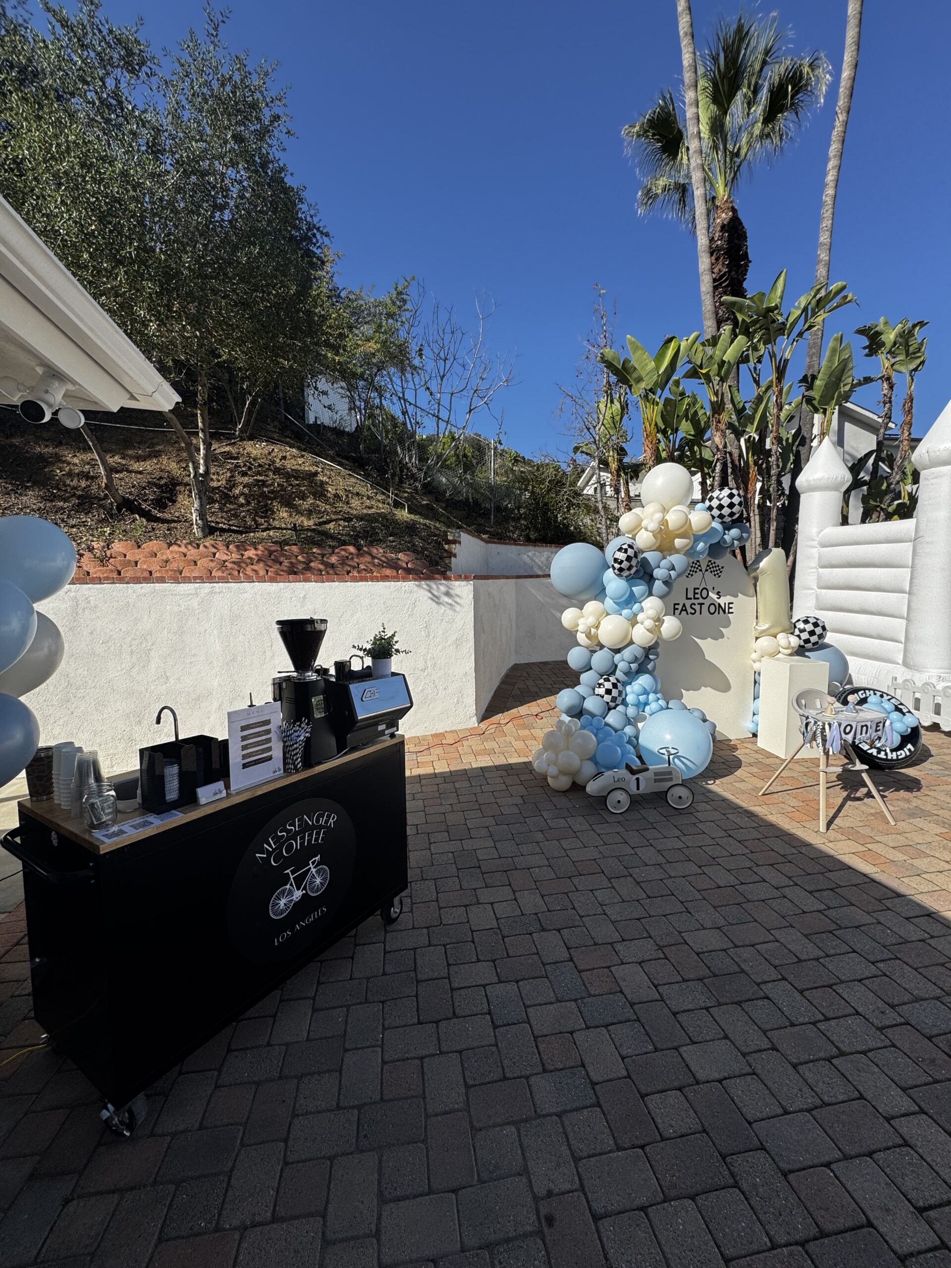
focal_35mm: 14
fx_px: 513
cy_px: 634
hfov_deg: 85.7
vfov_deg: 102.1
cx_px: 476
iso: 50
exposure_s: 1/1927
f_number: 2.2
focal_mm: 2.22
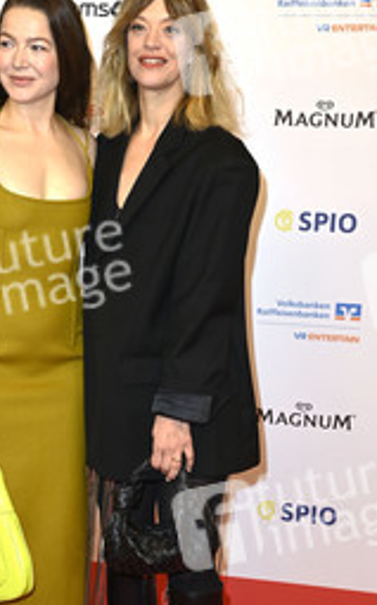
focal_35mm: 80
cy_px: 396
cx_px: 78
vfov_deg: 25.7
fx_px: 1317
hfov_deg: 16.2
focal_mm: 50
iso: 640
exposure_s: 1/200
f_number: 7.1
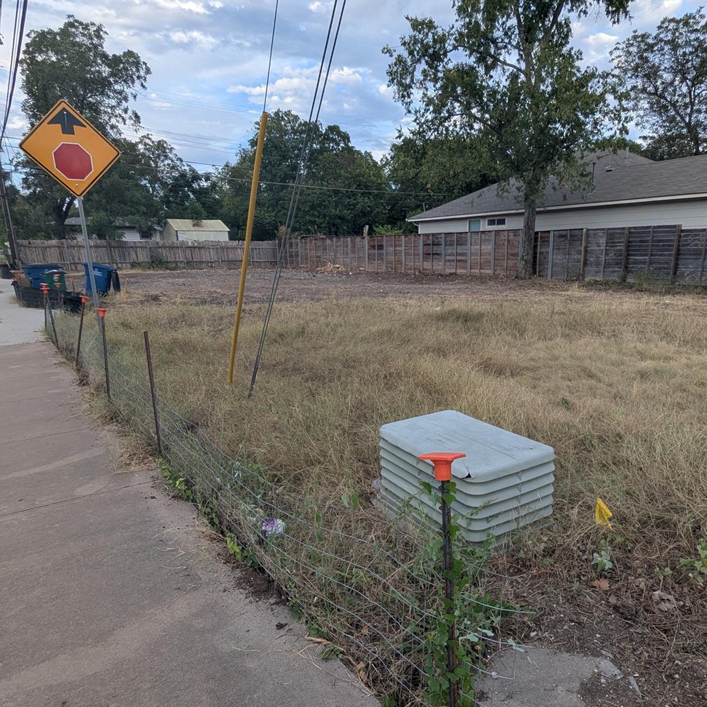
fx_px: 555
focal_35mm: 24
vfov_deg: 64.1
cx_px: 420
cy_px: 440
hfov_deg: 64.5
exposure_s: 1/351
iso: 46
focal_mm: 2.35
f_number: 2.2
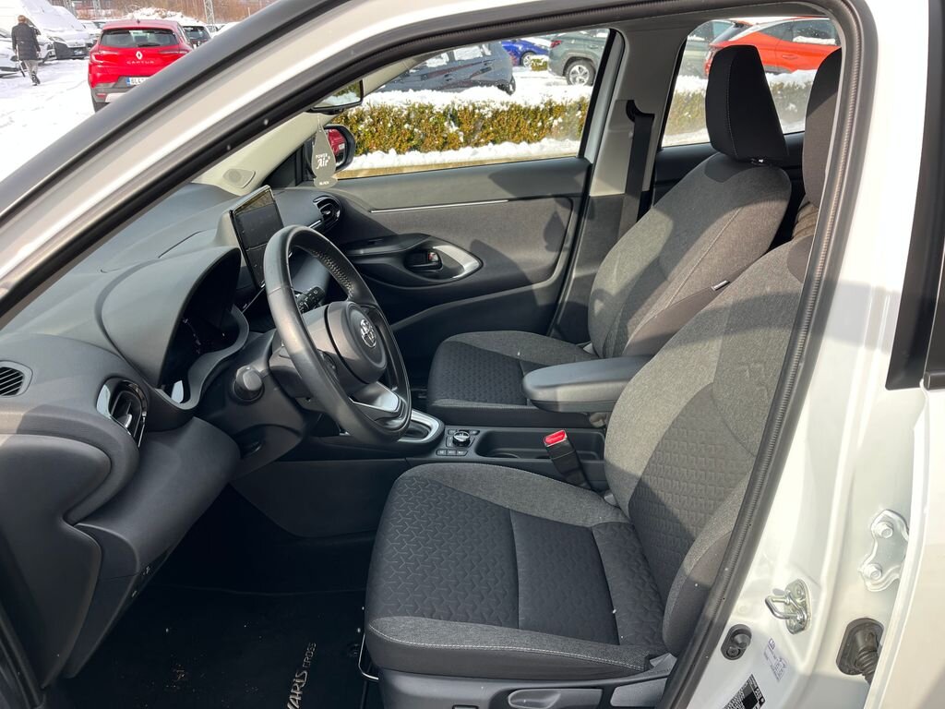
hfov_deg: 67.3
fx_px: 710
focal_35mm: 26
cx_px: 472
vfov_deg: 53.1
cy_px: 354
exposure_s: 1/437
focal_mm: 5.1
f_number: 1.6
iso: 50
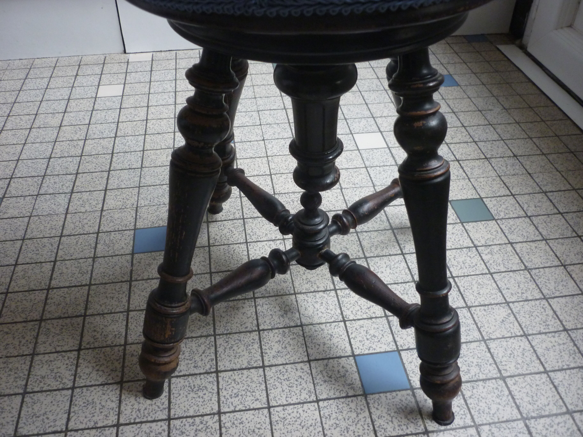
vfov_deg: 42.9
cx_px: 292
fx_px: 556
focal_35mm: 33
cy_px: 218
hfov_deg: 55.4
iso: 250
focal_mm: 5.5
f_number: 2.8
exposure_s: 1/30
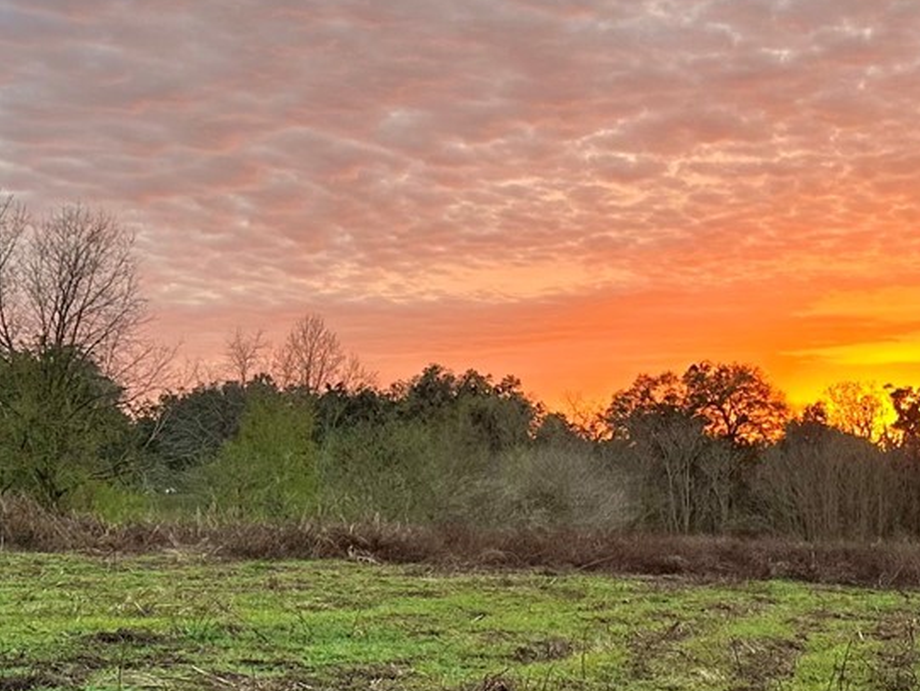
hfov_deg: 27.2
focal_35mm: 71
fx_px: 1887
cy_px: 427
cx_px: 639
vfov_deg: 20.7
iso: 80
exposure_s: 1/121
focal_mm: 6.86
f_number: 1.78
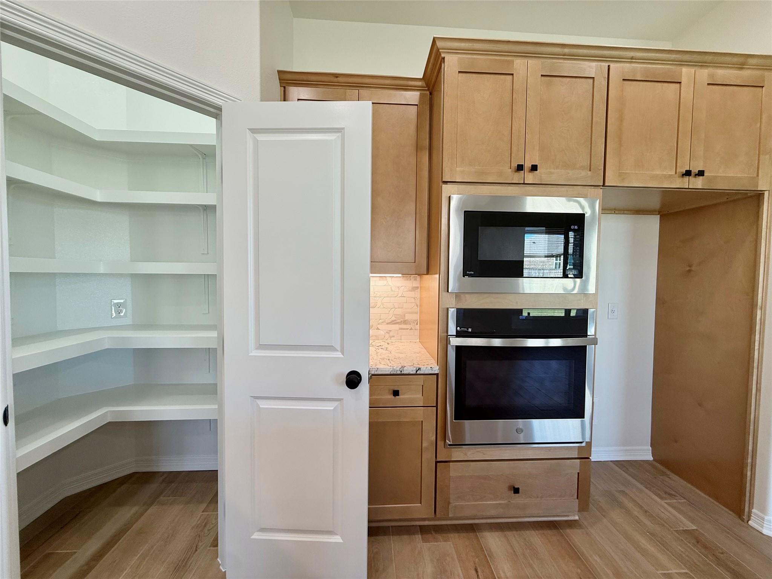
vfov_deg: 85.7
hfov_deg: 102.1
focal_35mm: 14
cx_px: 386
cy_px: 290
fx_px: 312
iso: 100
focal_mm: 2.22
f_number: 2.2
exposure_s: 1/120
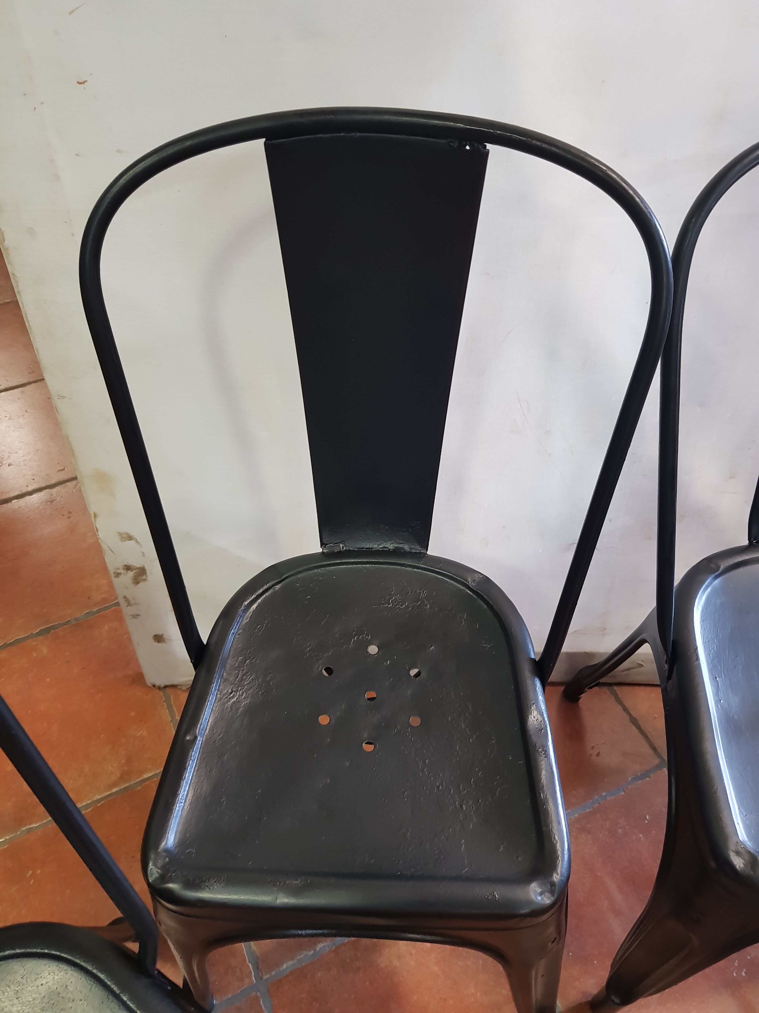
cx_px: 380
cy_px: 506
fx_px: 760
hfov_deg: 53.1
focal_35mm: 26
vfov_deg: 67.3
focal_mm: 4.2
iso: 200
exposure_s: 1/30
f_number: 1.7
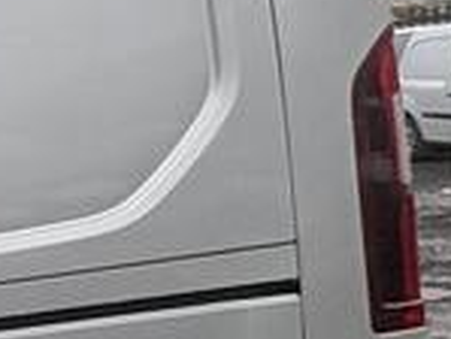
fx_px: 1095
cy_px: 339
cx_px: -769
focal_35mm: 84
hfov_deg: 13.0
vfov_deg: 17.2
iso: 40
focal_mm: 2.22
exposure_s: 1/235
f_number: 2.2
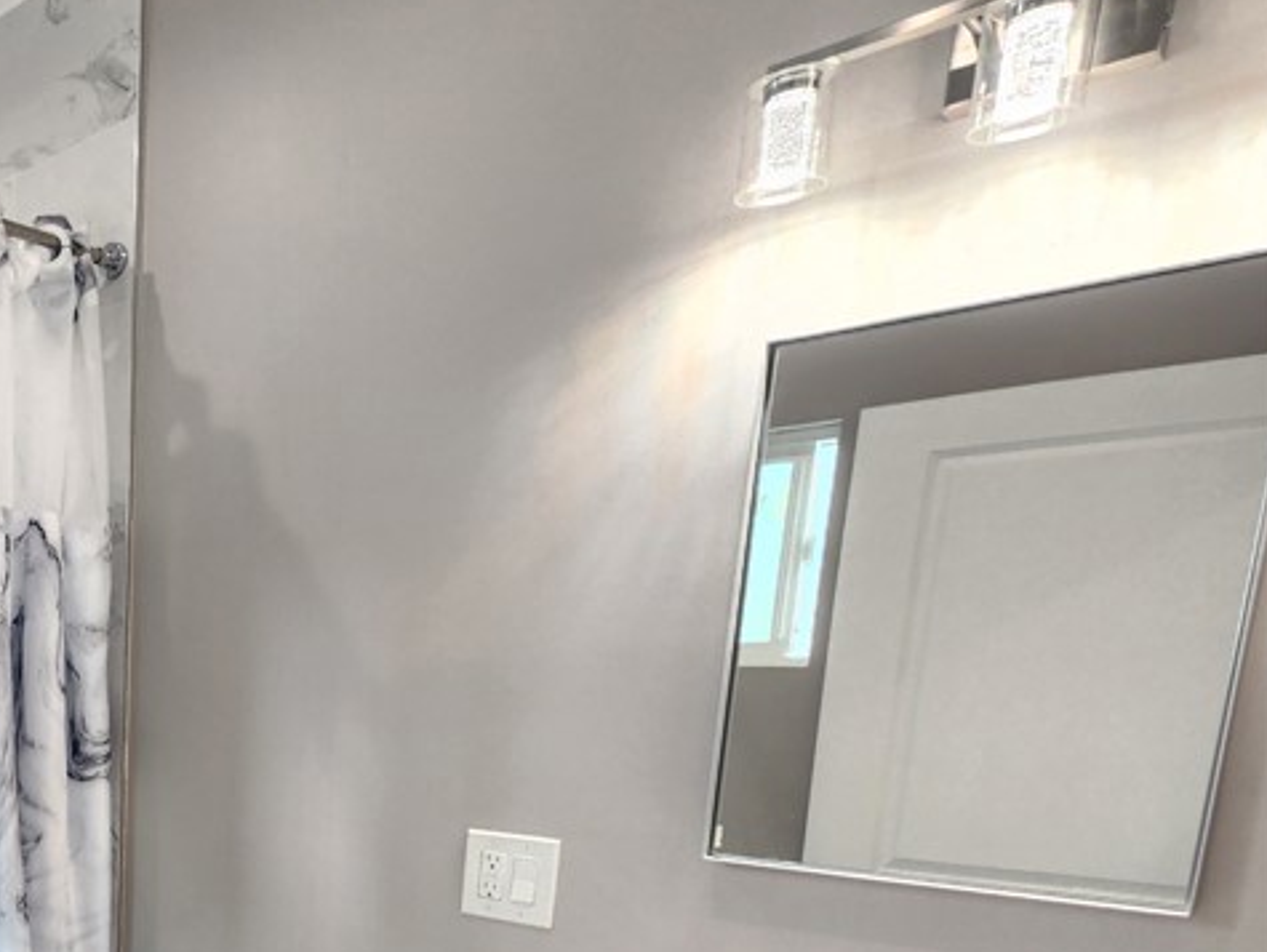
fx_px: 1026
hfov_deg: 48.1
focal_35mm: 28
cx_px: -85
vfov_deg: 45.1
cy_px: 861
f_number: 2.2
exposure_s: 1/60
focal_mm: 2.2
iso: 160
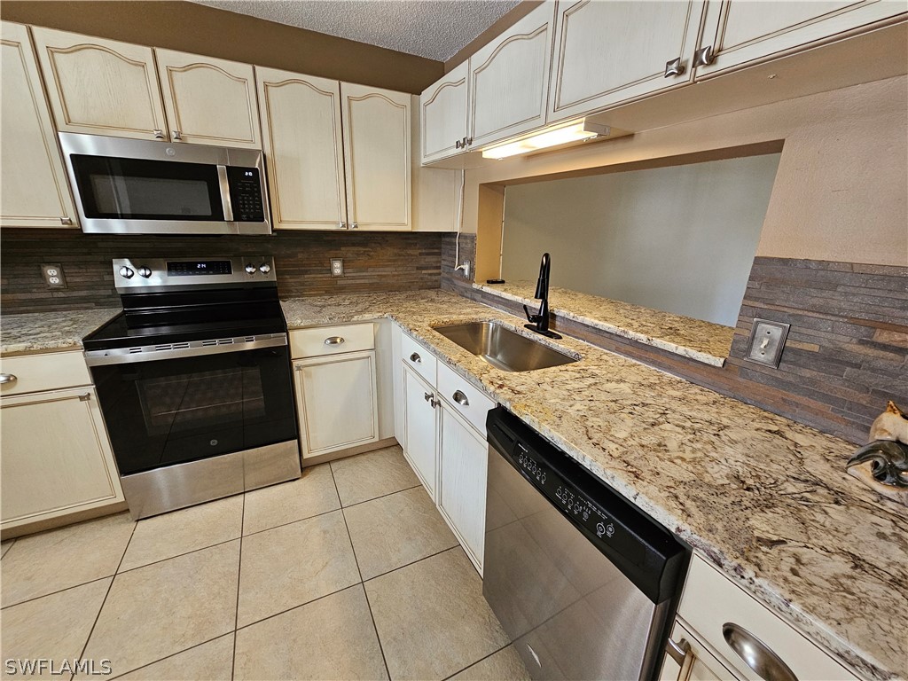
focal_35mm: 13
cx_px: 454
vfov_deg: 89.9
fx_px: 341
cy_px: 340
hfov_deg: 106.2
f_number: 2.2
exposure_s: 1/60
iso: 320
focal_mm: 2.2
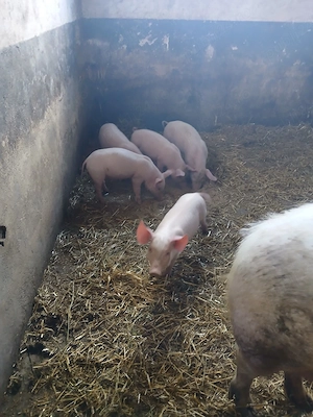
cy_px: 208
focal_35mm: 26
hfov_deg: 53.1
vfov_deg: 67.3
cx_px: 156
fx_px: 313
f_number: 1.8
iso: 320
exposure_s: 1/25.1
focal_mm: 3.98
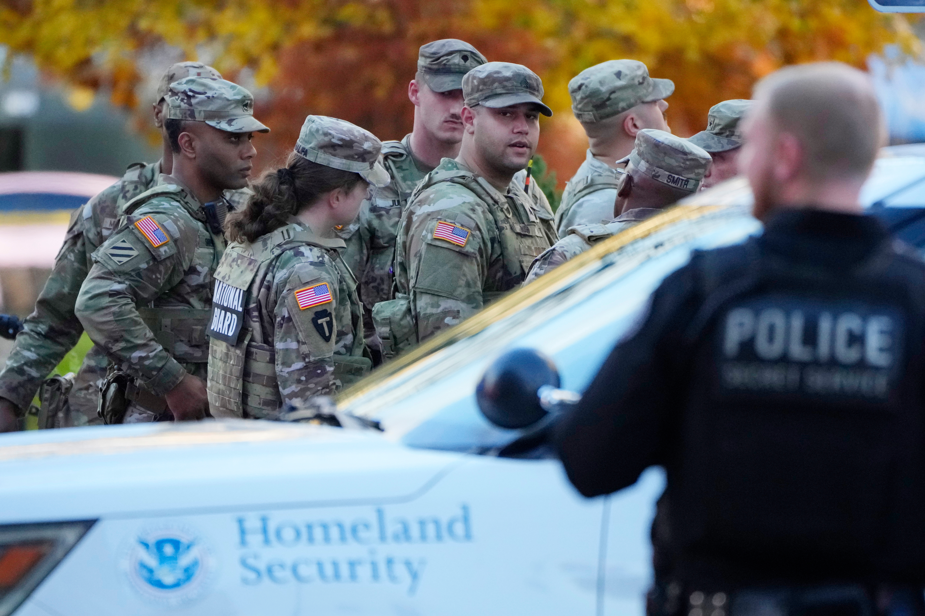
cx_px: 462
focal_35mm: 600
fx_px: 15415
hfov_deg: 3.4
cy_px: 308
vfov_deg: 2.3
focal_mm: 400
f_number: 5.6
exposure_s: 1/2000
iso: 4000
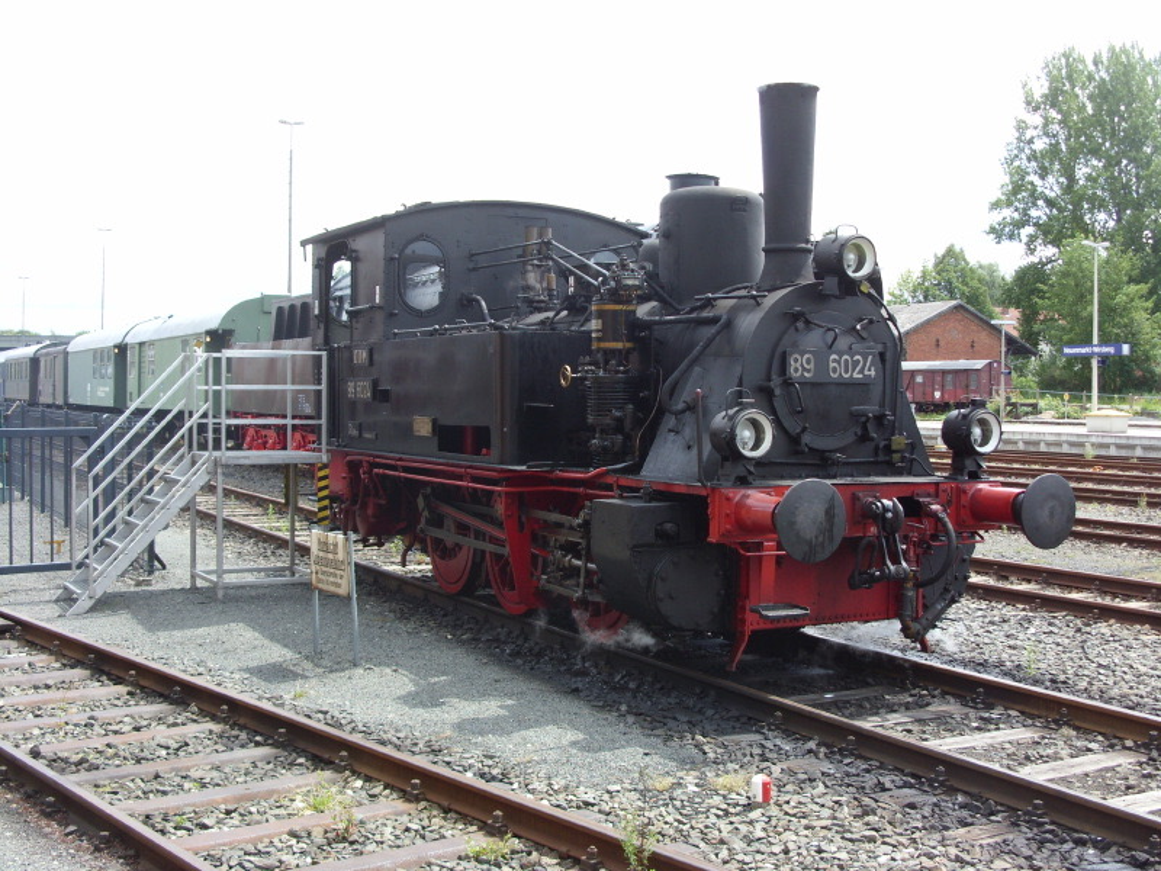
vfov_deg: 26.1
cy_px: 436
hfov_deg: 34.3
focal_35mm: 56
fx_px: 1878
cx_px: 580
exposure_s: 1/337
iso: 50
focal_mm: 9.3
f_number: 3.1
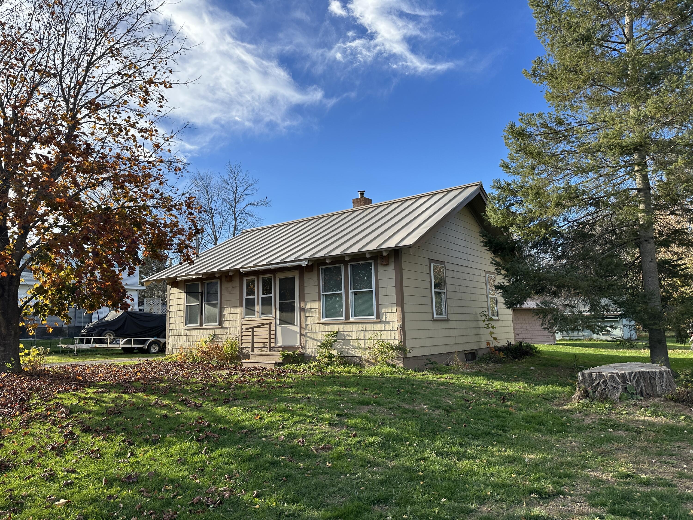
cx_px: 346
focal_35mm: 24
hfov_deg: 71.6
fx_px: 480
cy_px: 260
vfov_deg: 56.8
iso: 80
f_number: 1.78
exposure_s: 1/1949
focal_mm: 6.86
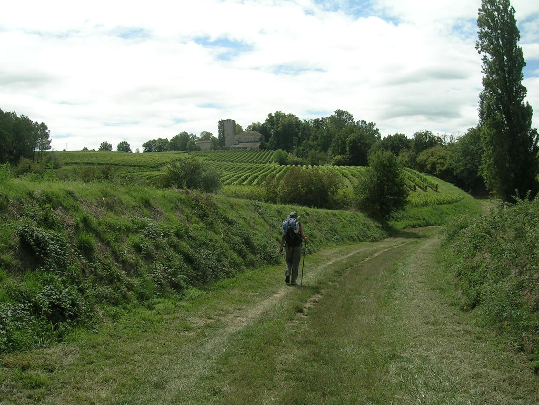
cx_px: 270
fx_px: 545
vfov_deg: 40.7
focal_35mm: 35
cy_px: 202
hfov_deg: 52.6
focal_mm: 5.4
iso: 50
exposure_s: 1/527
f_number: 4.8
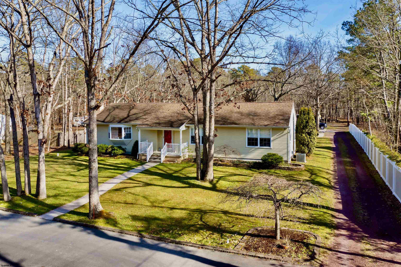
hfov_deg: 65.5
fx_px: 312
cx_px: 200
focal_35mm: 28
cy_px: 134
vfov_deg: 46.4
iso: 100
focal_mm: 10.26
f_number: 5
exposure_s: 1/200
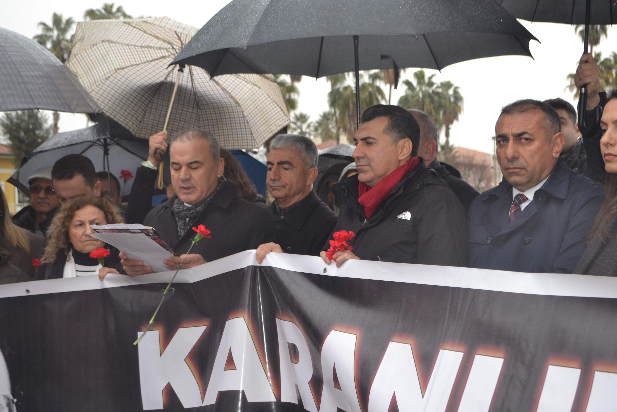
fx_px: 977
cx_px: 308
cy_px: 206
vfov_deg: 23.8
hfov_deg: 35.1
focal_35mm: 57
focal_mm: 38
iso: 180
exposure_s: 1/125
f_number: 5
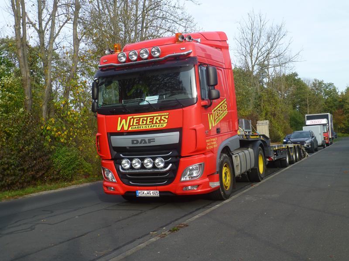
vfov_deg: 35.1
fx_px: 413
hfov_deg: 45.8
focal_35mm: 41
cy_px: 130
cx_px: 174
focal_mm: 7.4
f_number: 3.9
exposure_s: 1/250
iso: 100
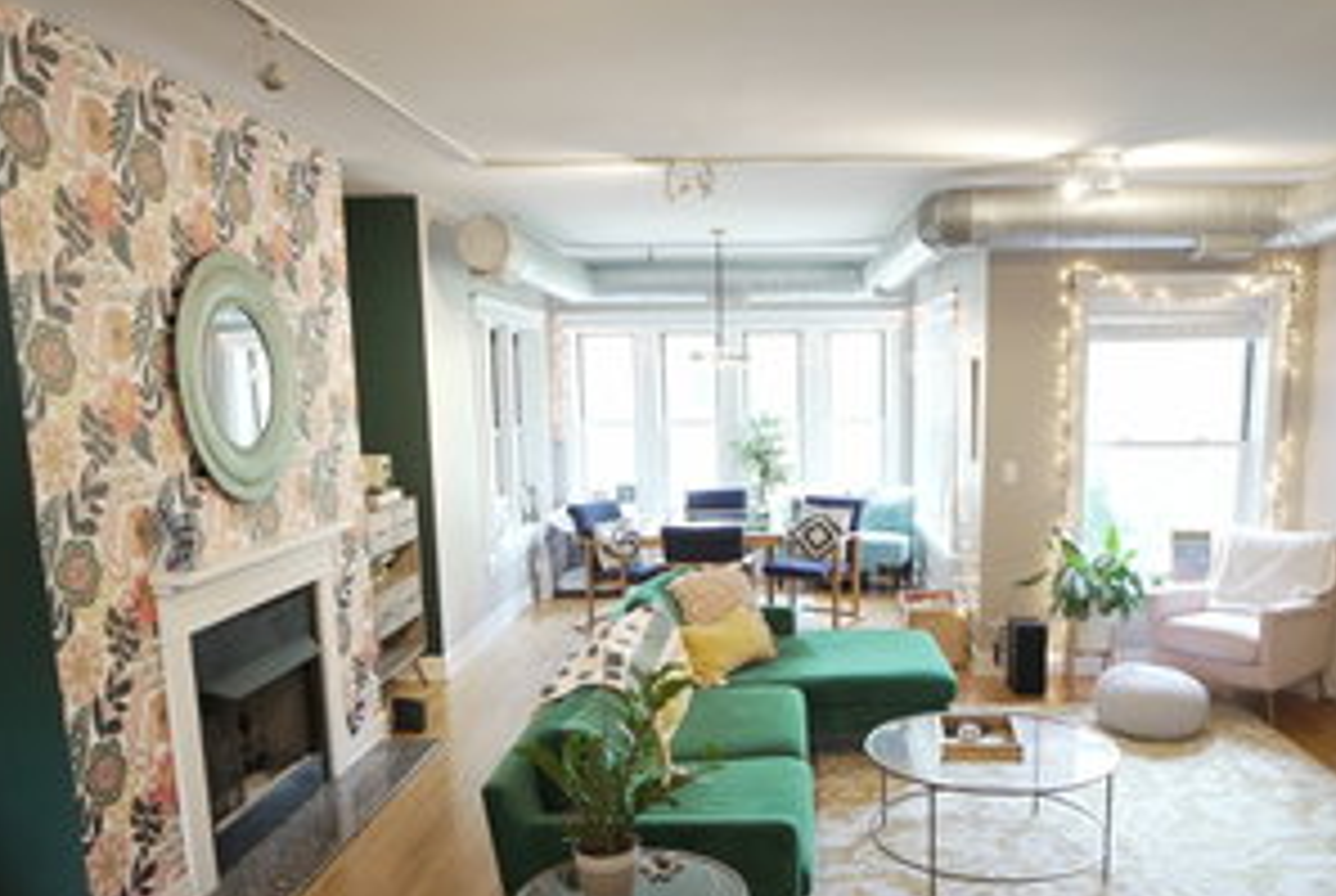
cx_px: 776
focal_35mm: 29
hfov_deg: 63.2
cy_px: 585
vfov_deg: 44.5
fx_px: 1078
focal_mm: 18
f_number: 2.8
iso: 3200
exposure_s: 1/125
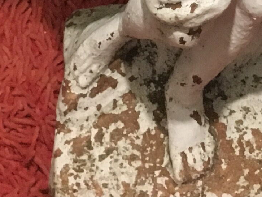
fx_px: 1219
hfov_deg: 12.2
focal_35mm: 161
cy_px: -230
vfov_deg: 8.6
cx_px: 229
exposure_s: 1/17
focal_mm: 4.15
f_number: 2.2
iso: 250
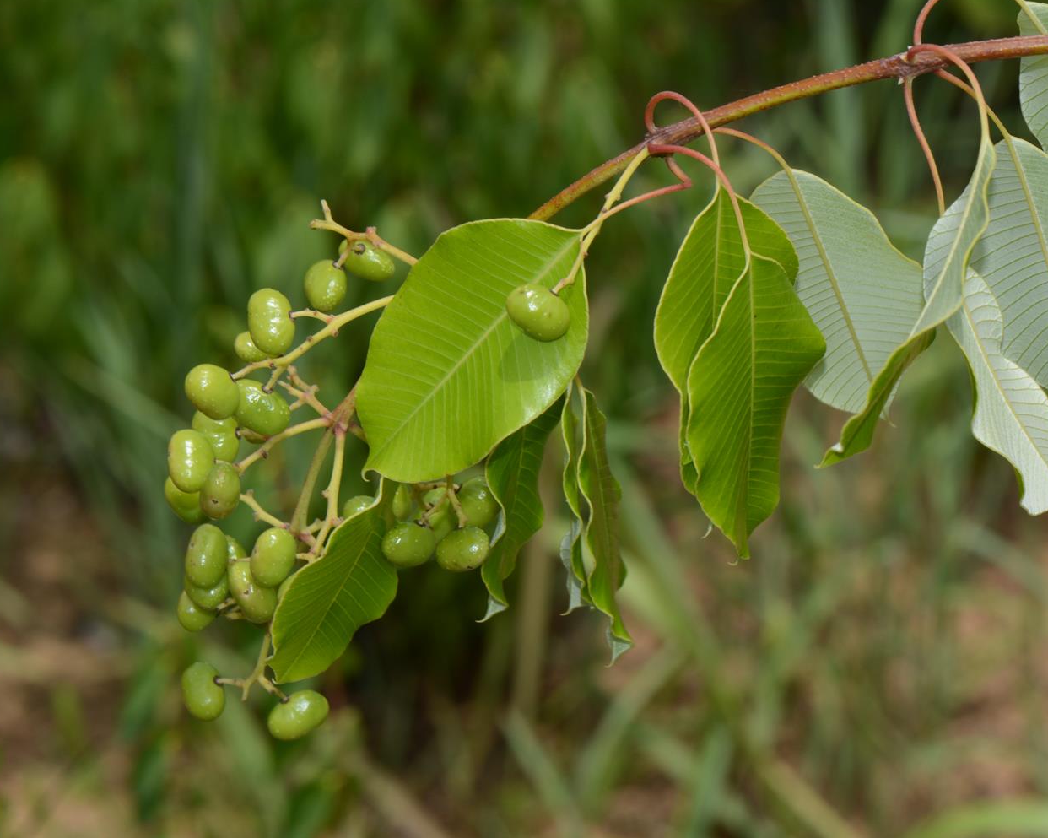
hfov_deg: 10.8
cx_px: 460
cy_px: 417
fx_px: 5537
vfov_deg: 8.7
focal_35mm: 179
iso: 160
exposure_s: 1/200
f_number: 14
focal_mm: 105
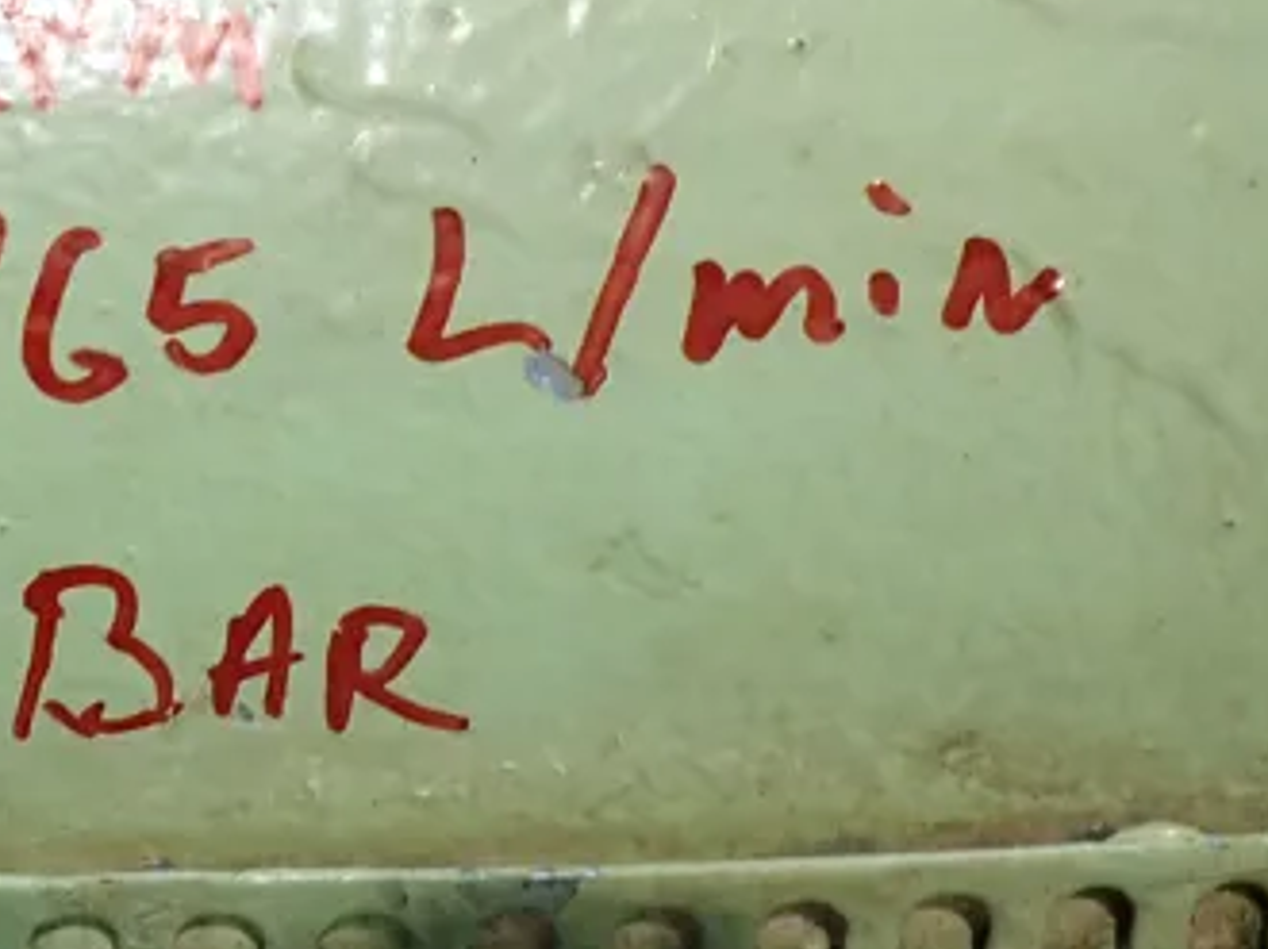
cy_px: 179
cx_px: 85
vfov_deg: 30.1
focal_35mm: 47
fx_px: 1720
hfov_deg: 37.3
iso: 200
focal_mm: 4.5
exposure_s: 1/40
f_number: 2
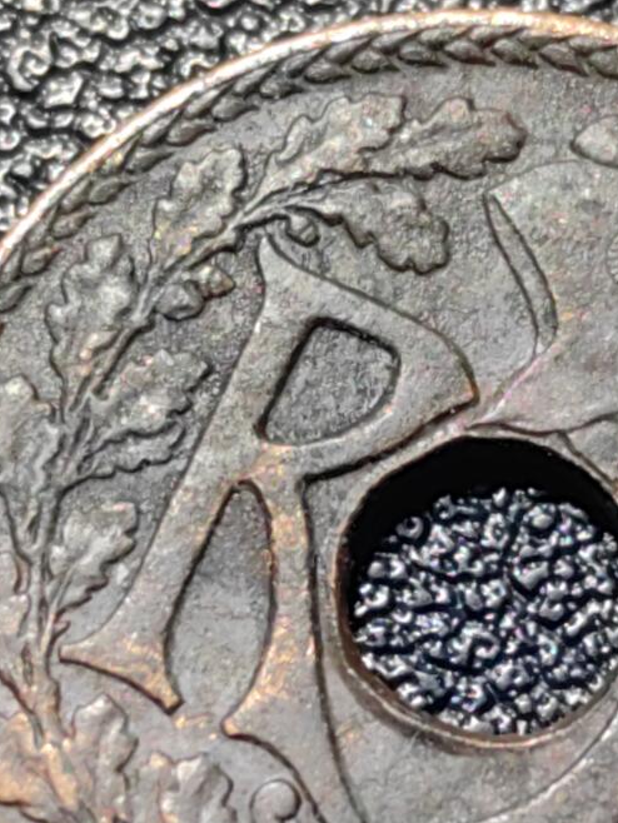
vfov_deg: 10.6
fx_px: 4425
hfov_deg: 8.0
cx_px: 475
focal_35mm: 186
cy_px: 578
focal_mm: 5.75
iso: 125
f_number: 2
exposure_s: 1/120
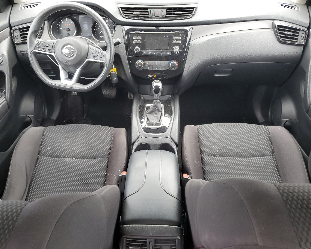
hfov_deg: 62.2
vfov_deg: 51.5
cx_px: 149
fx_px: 258
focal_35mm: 28
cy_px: 129
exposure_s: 1/120
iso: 62
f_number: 1.5
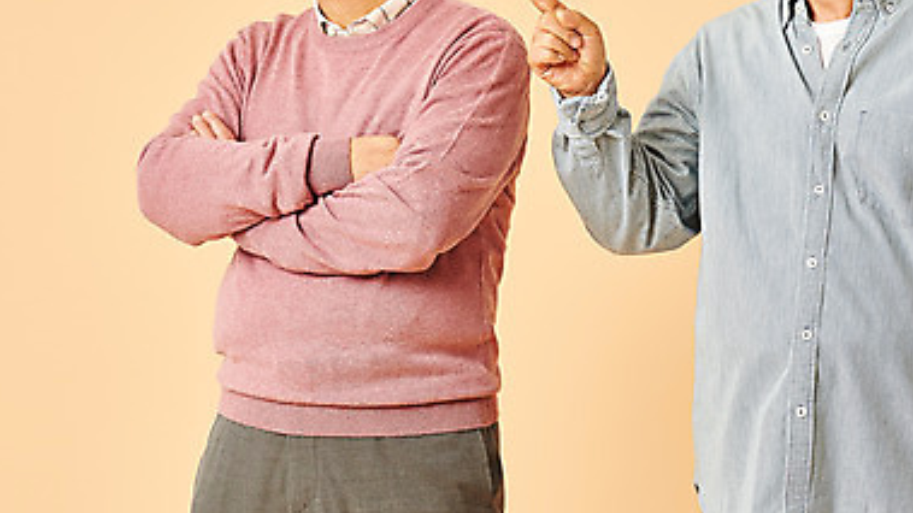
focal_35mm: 192
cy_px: 132
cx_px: 582
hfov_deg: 11.2
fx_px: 4647
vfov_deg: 6.3
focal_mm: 116
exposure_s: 1/125
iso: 100
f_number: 7.1
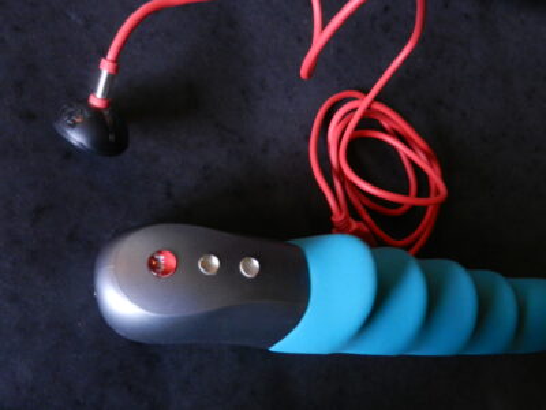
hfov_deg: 55.4
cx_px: 273
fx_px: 521
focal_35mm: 33
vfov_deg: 42.9
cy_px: 205
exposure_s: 1/15
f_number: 3.8
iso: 800
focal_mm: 5.9
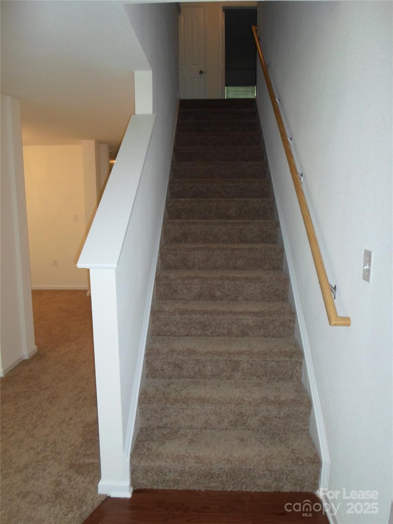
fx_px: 378
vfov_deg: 69.4
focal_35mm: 25
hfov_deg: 54.9
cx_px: 196
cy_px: 262
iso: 120
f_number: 2.5
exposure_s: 1/30
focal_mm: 4.5
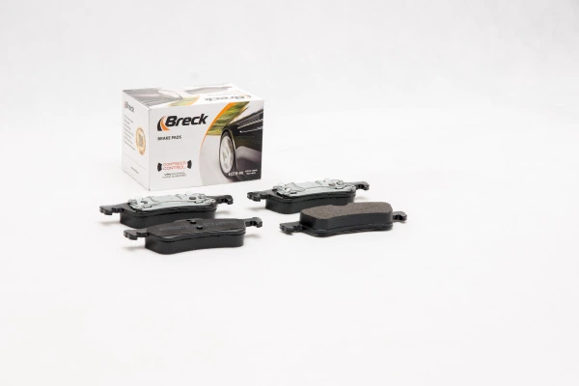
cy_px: 193
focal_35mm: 90
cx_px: 290
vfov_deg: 15.2
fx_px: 1447
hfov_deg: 22.6
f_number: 11
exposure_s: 1/200
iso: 100
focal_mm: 60
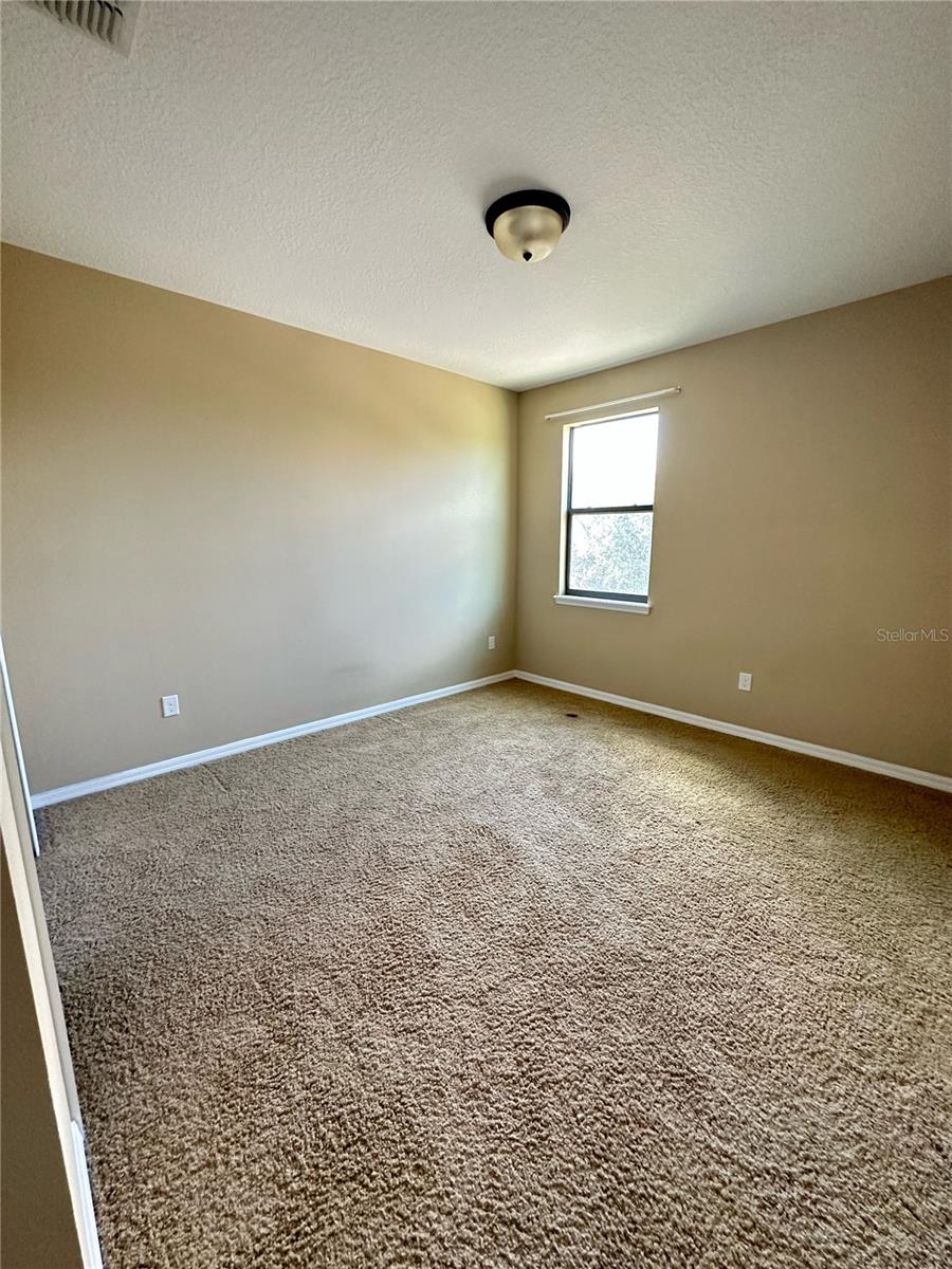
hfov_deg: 85.7
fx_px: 513
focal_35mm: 14
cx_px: 476
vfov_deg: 102.1
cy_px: 634
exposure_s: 1/60
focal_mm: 2.22
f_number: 2.2
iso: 400
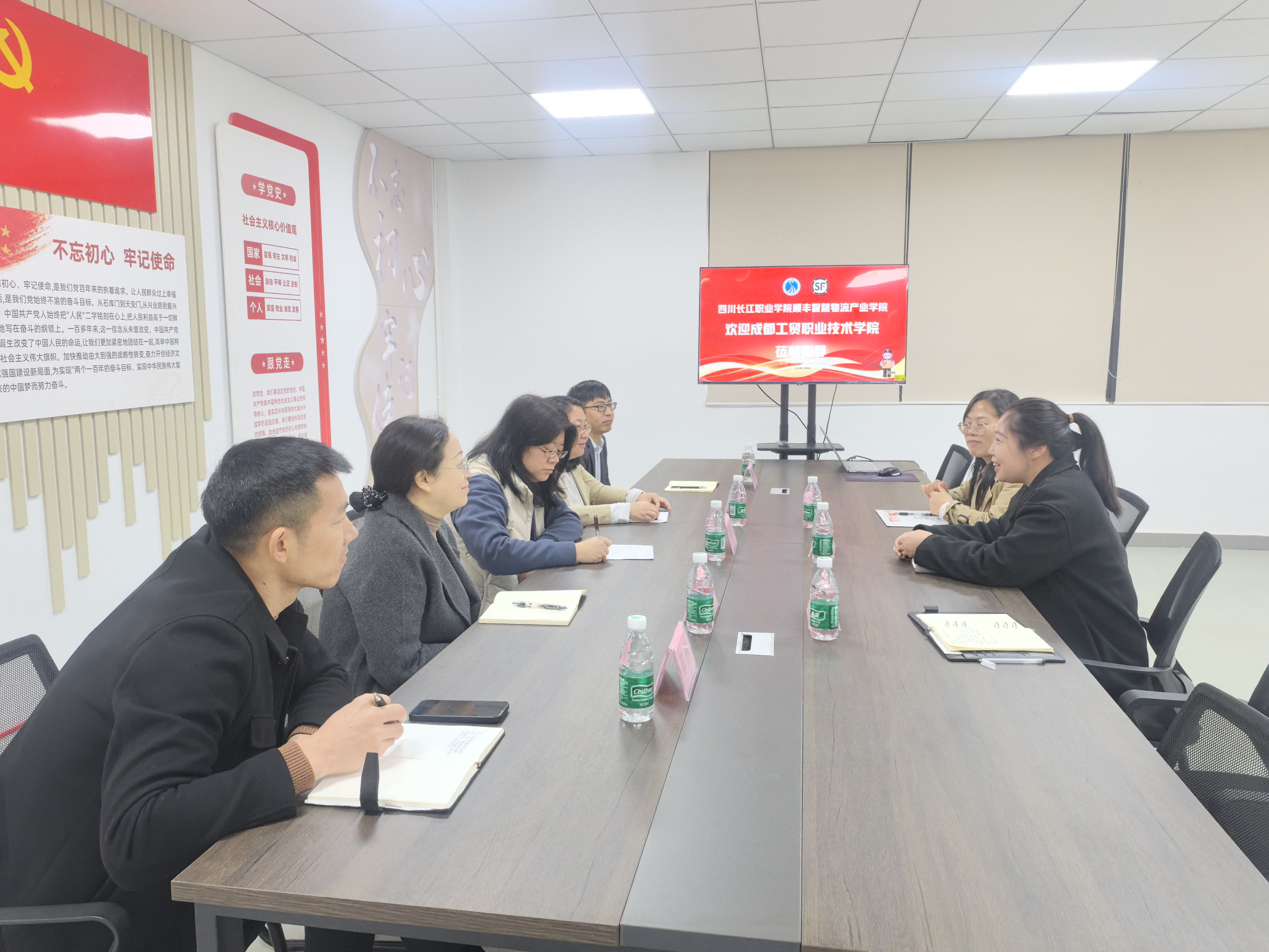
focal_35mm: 27
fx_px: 990
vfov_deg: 51.4
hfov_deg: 65.3
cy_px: 476
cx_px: 634
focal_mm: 6.98
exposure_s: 1/25
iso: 640
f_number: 4
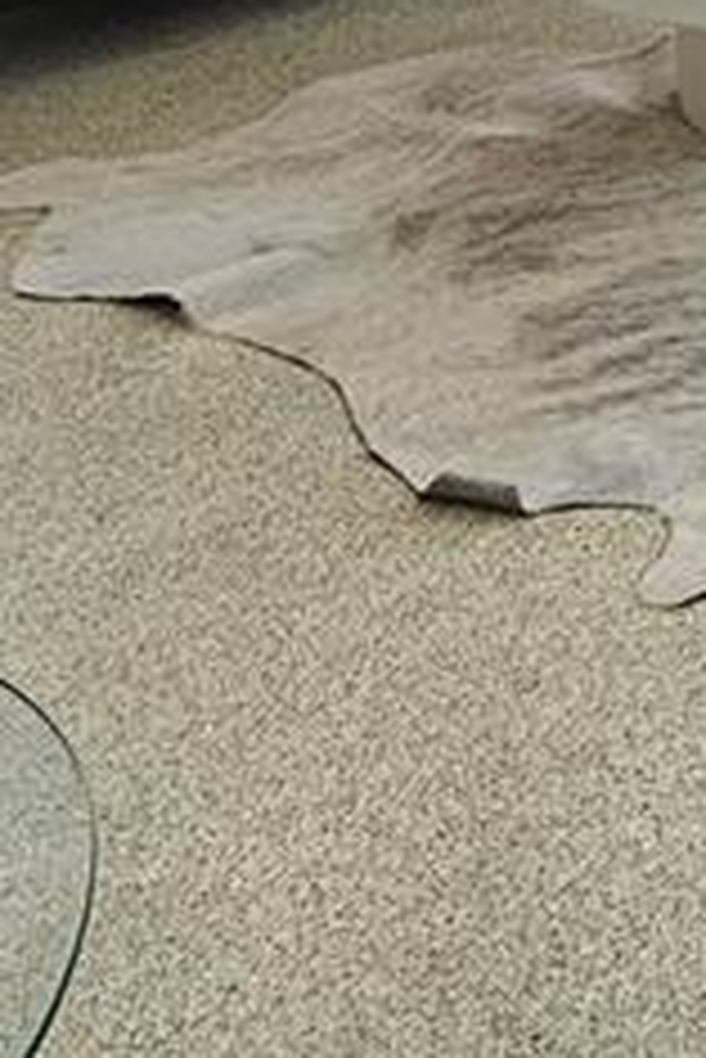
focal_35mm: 69
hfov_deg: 16.5
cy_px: -630
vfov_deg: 22.5
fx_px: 2027
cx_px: 1268
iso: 125
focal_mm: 2.2
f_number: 2.2
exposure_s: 1/207
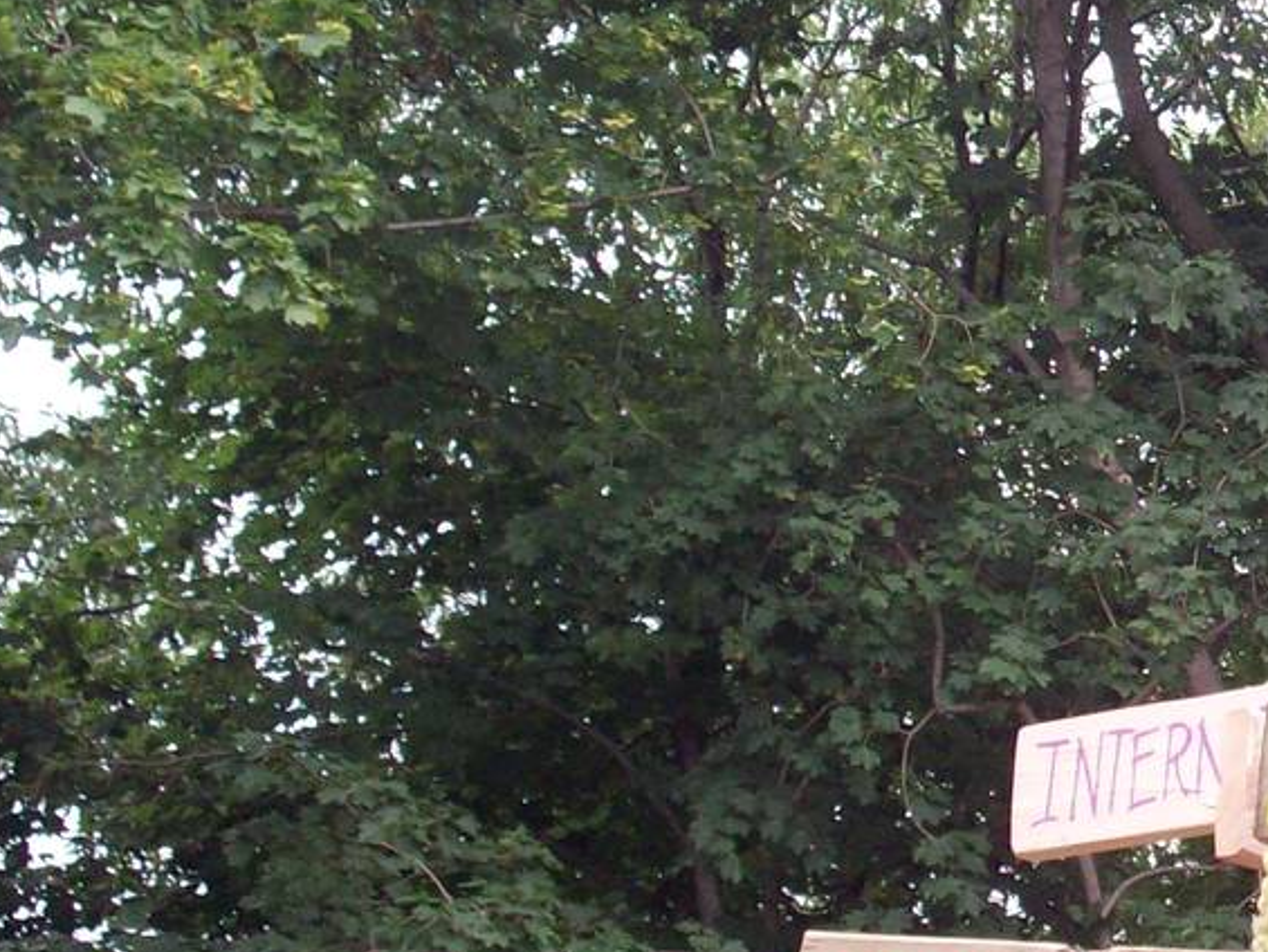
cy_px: 357
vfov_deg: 9.7
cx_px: 1744
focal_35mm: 153
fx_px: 5606
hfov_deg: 12.4
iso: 80
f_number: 3.4
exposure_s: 1/119
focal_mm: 9
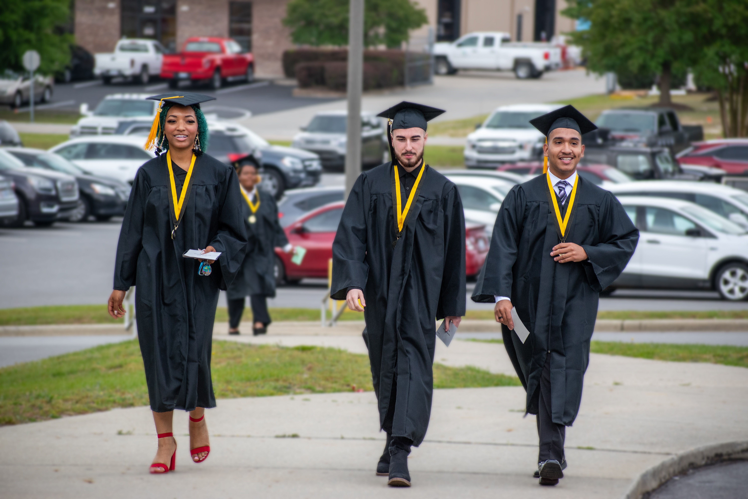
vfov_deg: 6.3
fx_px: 4519
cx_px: 374
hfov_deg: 9.5
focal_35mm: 218
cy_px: 250
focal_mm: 145
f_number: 4.8
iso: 500
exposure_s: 1/500
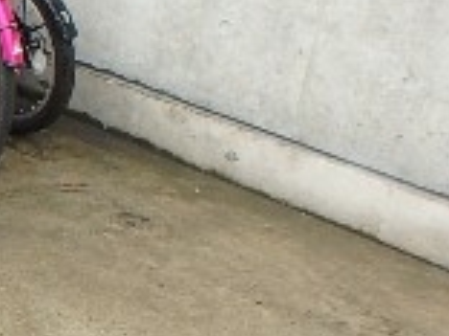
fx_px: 1115
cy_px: 78
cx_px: -380
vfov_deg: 17.1
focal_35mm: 86
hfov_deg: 17.8
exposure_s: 1/160
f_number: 3.5
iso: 125
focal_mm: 3.7
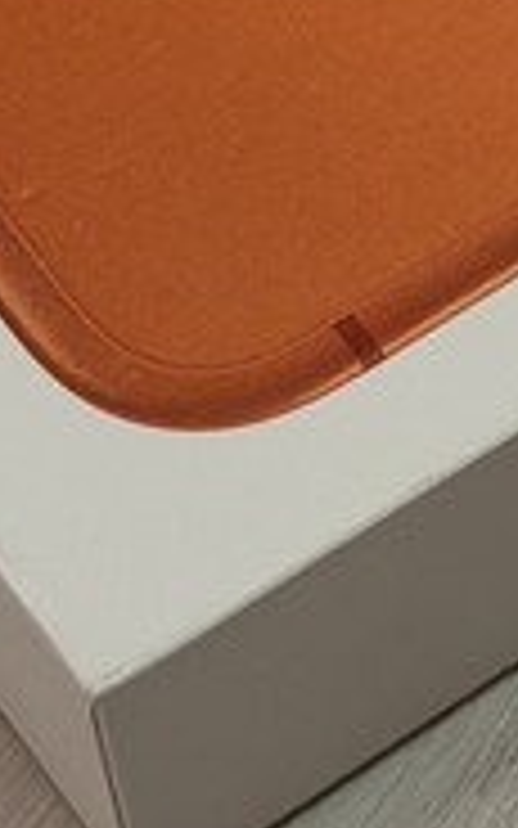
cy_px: -140
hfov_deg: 4.9
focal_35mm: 266
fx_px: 6008
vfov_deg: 7.8
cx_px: 856
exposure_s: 1/60
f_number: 1.78
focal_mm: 6.76
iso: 100
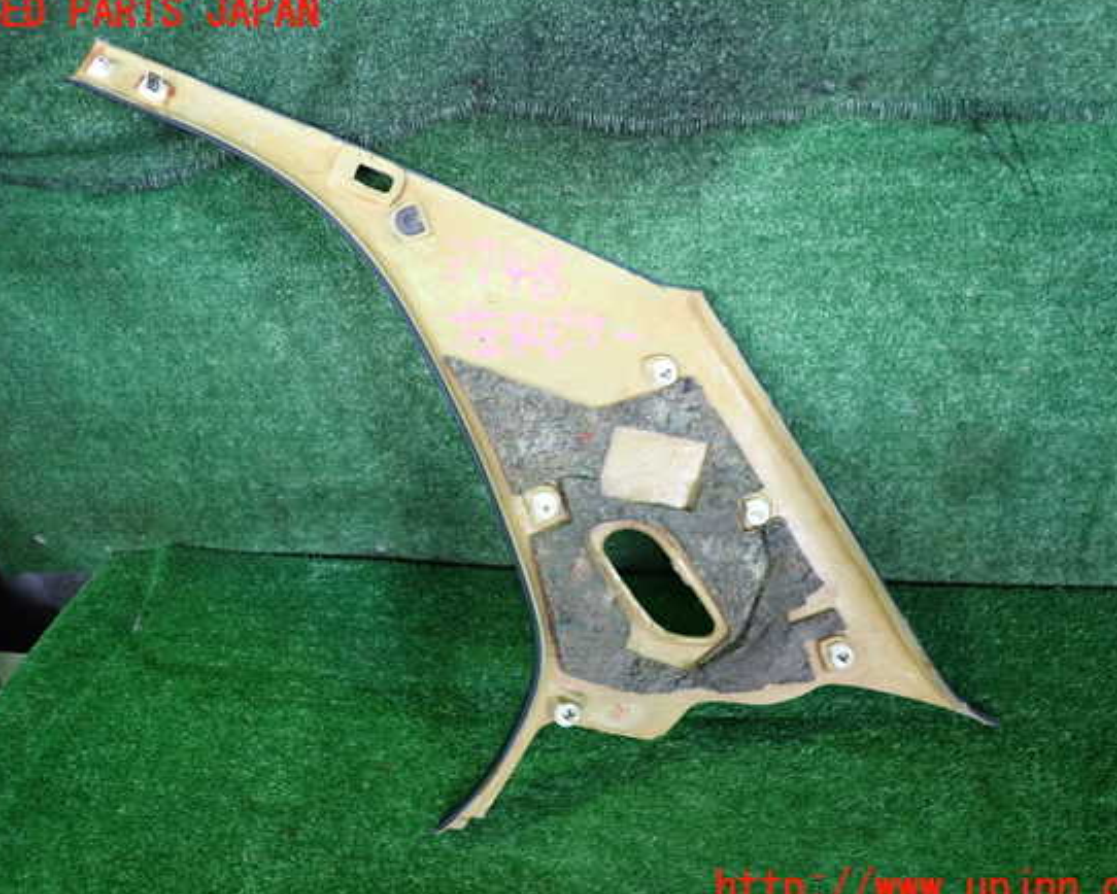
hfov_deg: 64.0
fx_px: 893
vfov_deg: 53.2
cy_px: 451
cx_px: 563
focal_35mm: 27
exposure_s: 1/30
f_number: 2
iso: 320
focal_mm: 4.5
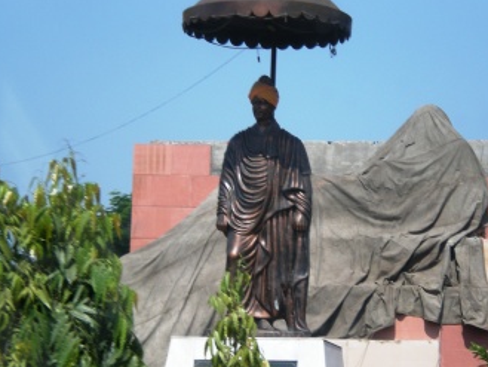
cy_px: 241
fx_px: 2186
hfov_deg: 12.7
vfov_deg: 9.6
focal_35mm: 155
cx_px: 301
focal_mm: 18.9
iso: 64
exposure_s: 1/183
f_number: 5.9
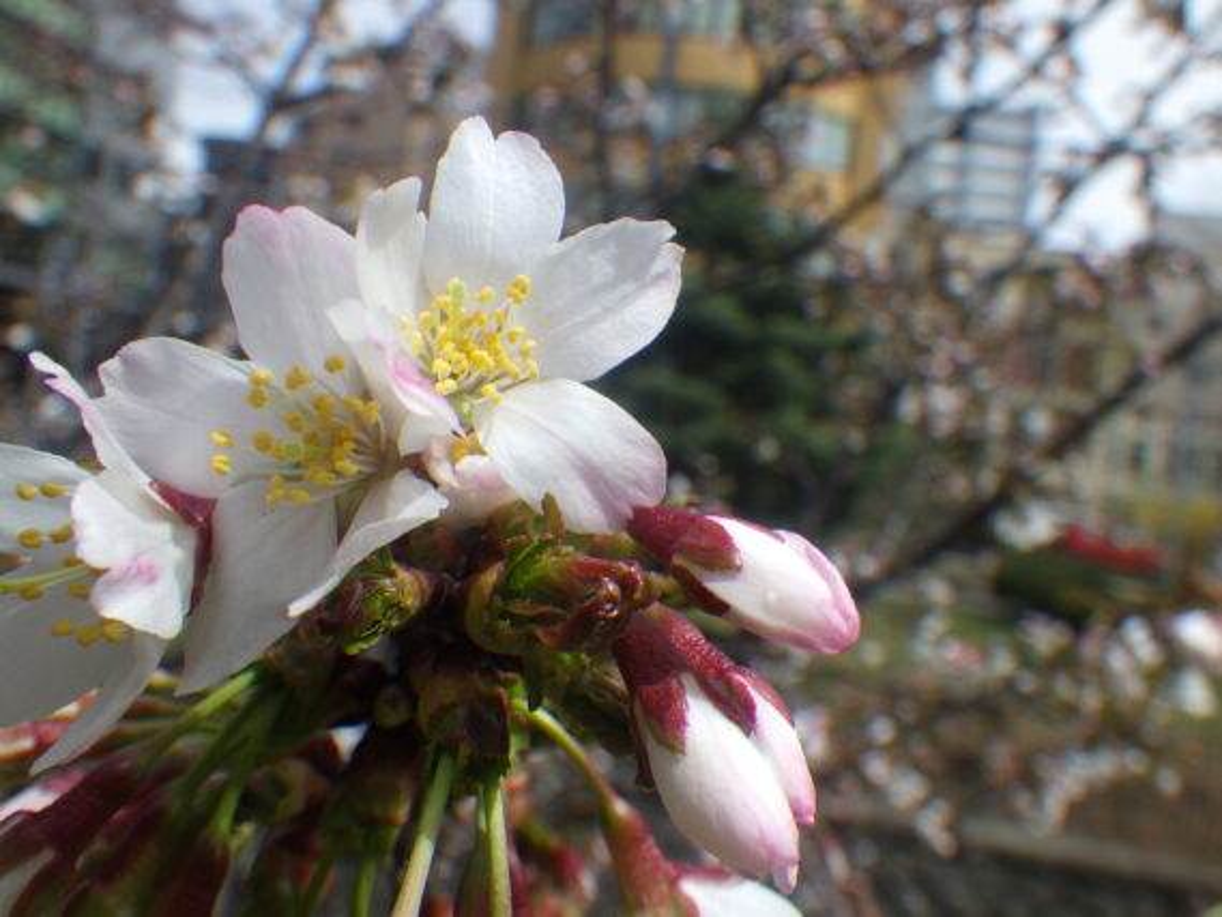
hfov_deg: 53.9
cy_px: 458
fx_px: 1201
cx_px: 611
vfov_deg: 41.8
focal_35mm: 34
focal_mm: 6.1
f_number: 4.6
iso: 125
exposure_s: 1/1000
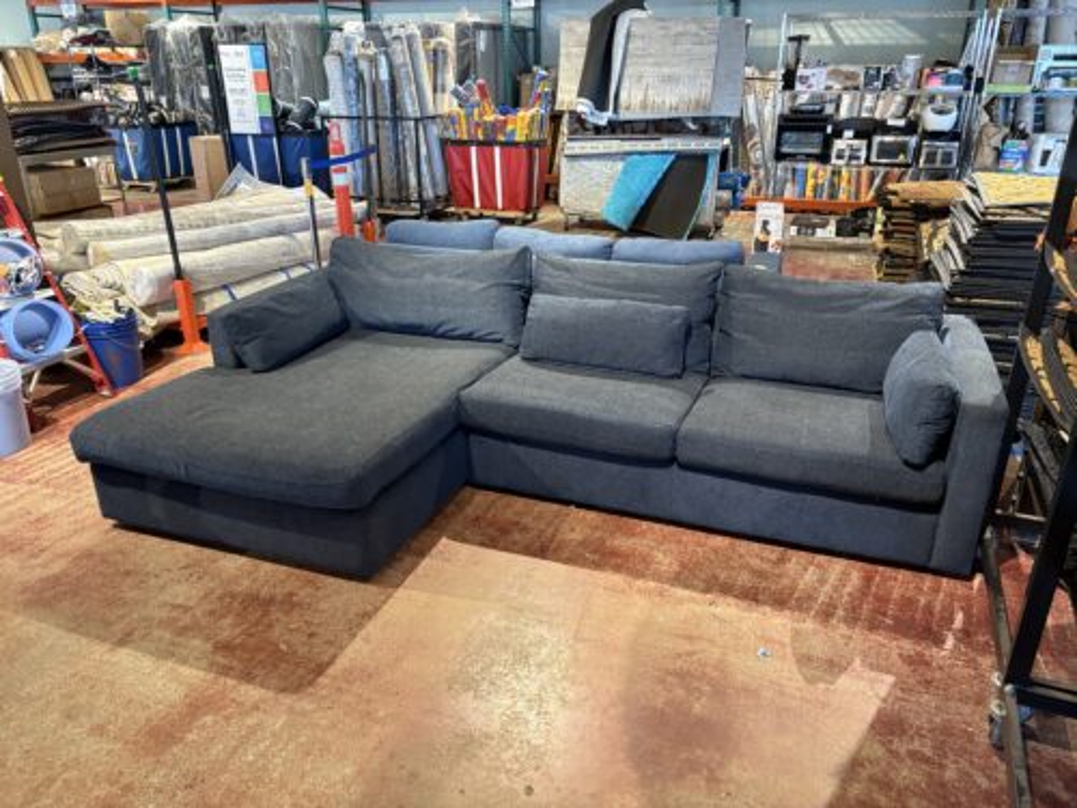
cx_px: 538
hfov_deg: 67.3
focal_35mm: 26
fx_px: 809
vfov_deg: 53.1
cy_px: 404
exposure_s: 1/60
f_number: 1.6
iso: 250
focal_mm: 5.96
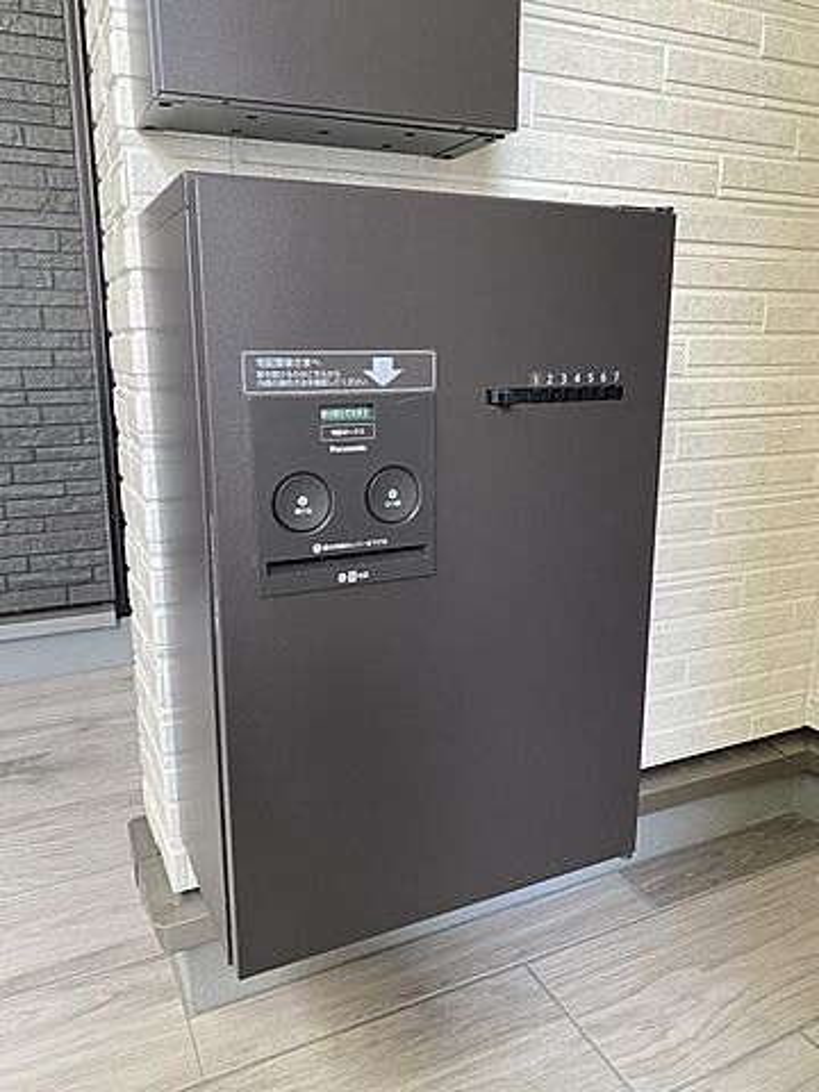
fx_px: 820
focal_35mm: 26
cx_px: 410
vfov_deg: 67.3
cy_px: 546
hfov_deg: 53.1
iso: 125
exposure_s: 1/68
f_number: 1.8
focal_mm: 4.25
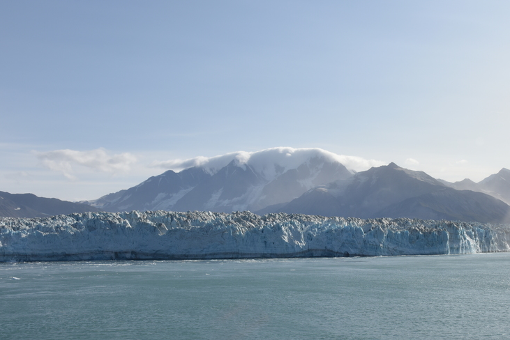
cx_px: 354
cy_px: 232
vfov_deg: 27.4
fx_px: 694
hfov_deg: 39.7
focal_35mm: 49
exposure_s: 1/400
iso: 100
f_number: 10
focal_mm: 28
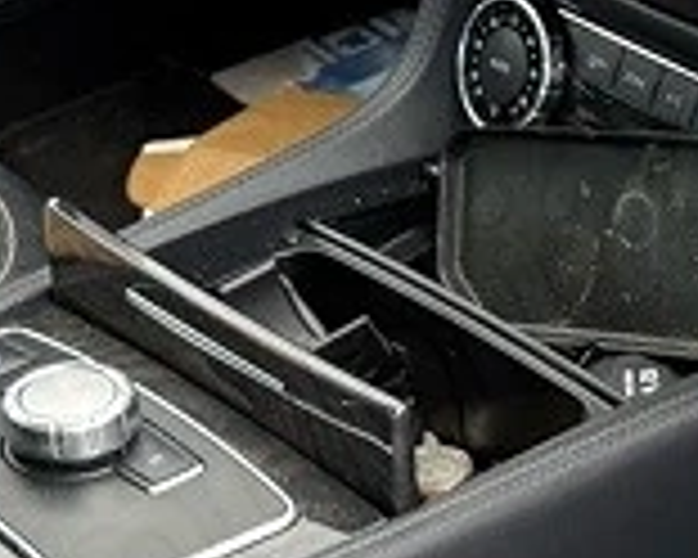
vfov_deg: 10.2
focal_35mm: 151
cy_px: 315
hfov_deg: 12.5
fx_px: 3119
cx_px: 851
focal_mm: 6.76
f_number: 1.78
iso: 125
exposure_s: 1/156
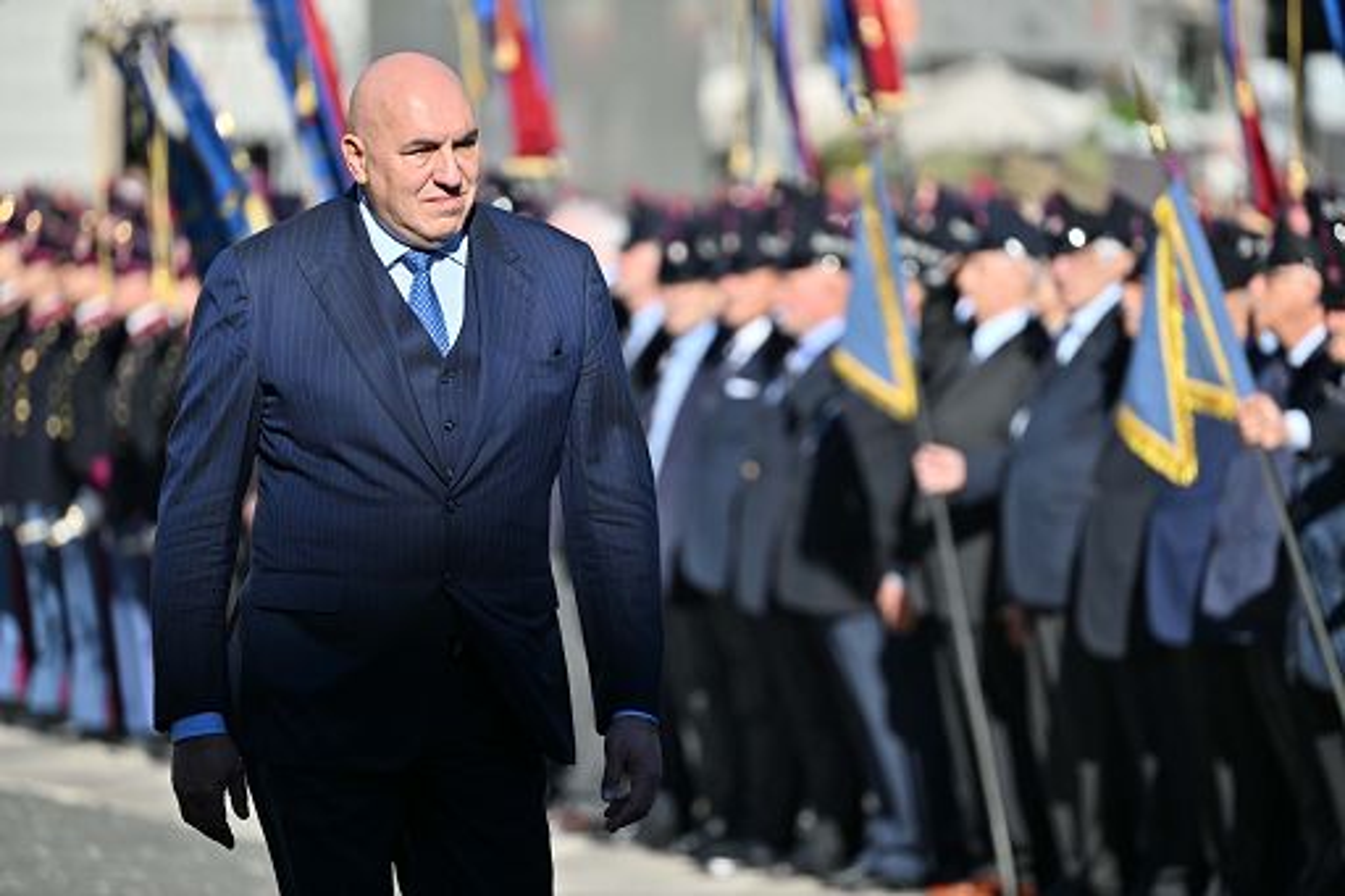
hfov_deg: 5.9
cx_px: 672
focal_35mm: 350
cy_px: 448
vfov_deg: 3.9
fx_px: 13071
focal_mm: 350
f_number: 5.6
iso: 160
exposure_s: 1/1250
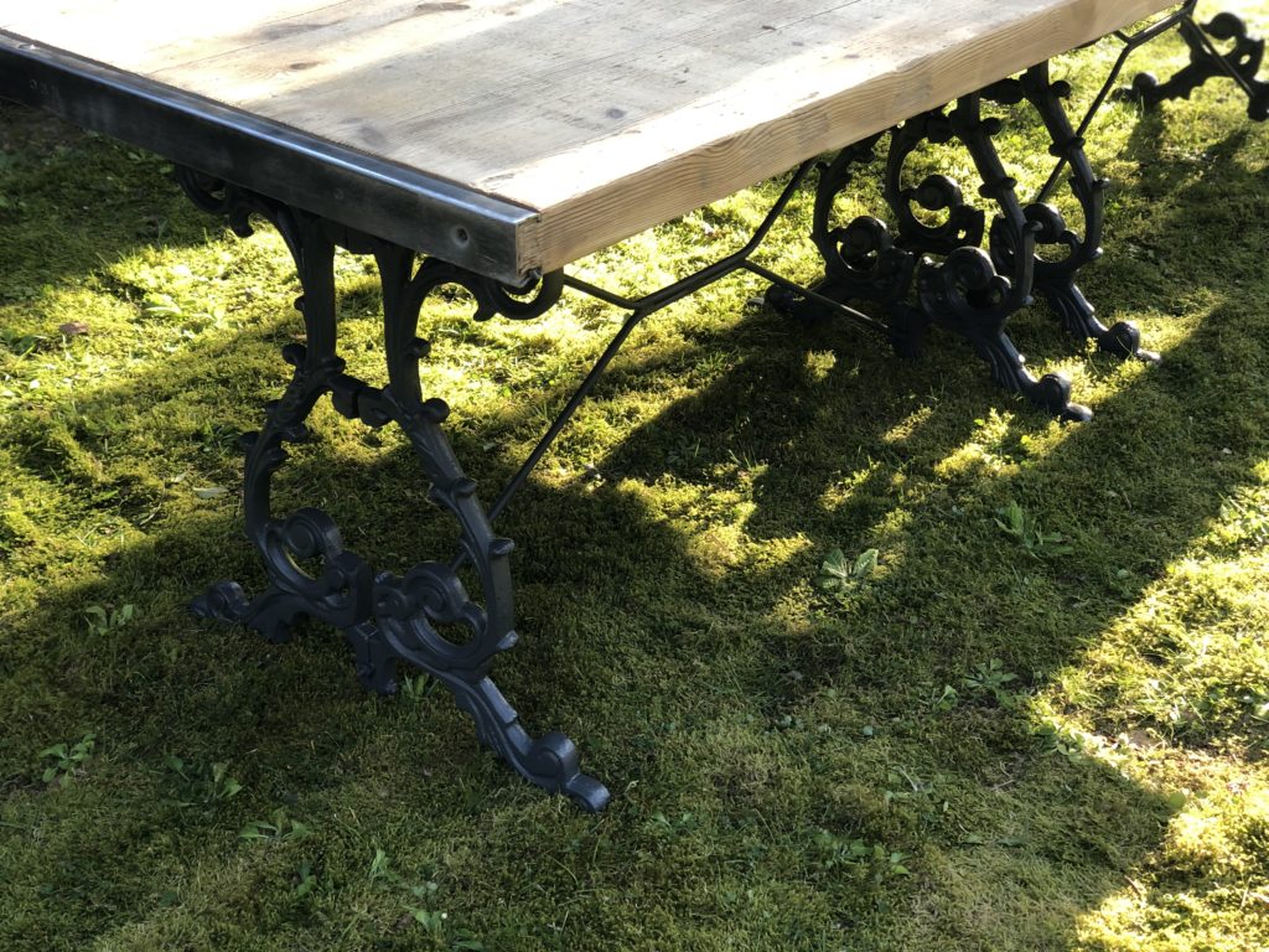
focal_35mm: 52
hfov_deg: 36.8
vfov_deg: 28.0
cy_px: 476
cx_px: 634
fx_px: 1906
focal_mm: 6
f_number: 2.4
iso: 20
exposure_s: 1/60
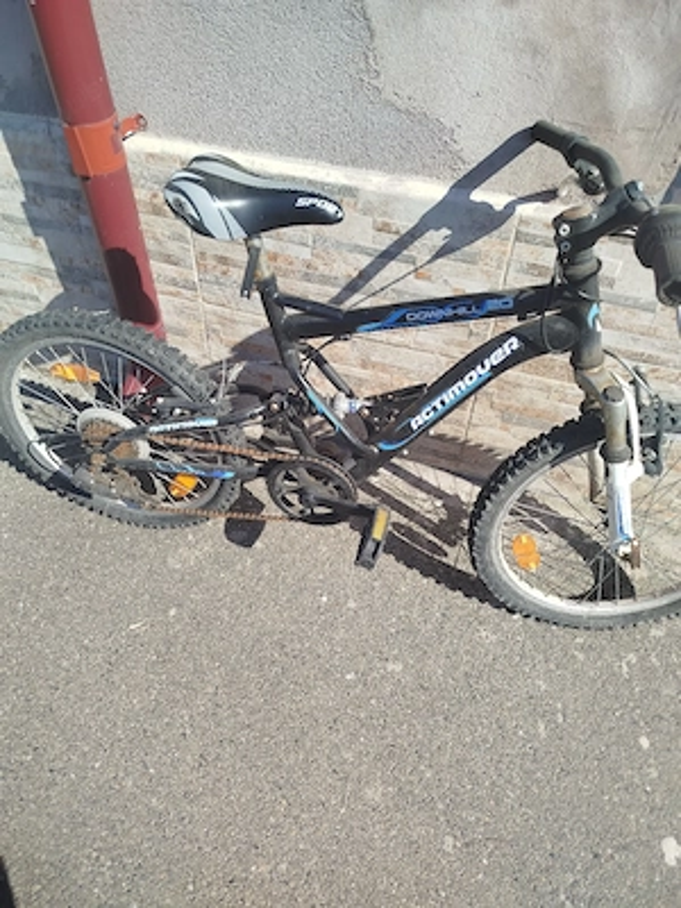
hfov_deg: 56.8
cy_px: 454
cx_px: 340
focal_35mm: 24
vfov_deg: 71.6
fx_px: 630
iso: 50
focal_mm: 5.31
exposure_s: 1/625
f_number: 1.7
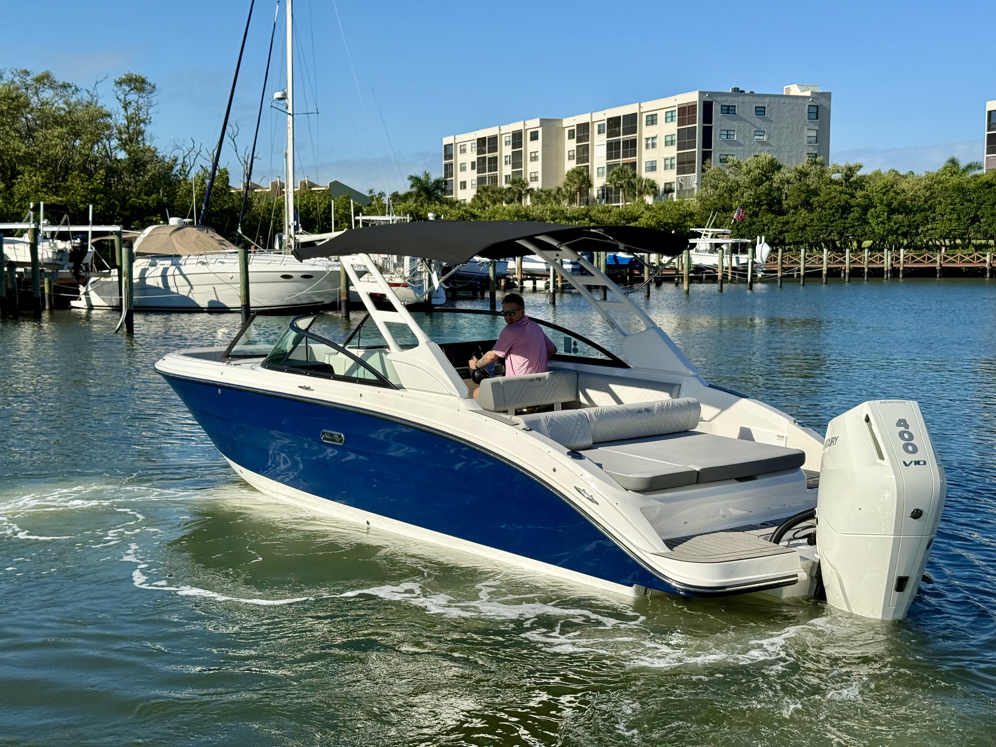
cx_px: 498
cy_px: 374
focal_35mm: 48
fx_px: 1381
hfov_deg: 39.7
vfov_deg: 30.3
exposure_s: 1/7143
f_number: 1.78
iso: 64
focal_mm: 6.76
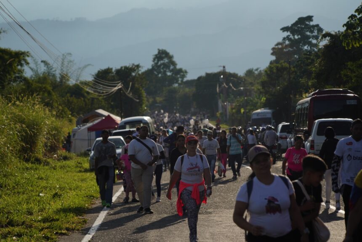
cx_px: 181
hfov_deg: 14.5
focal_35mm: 141
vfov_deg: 9.7
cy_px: 121
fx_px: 1419
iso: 500
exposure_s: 1/5000
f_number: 6.3
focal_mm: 141
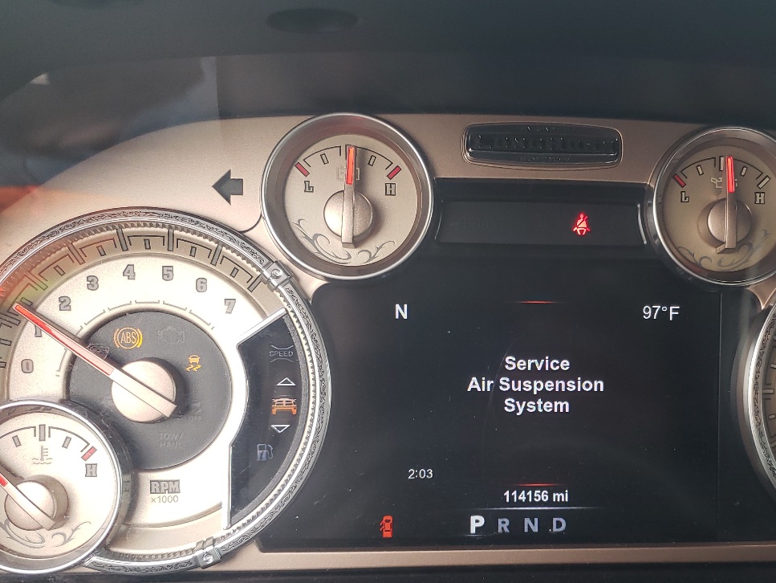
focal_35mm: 43
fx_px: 964
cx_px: 540
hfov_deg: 43.0
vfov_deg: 33.3
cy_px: 387
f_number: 1.5
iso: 60
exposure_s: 1/120
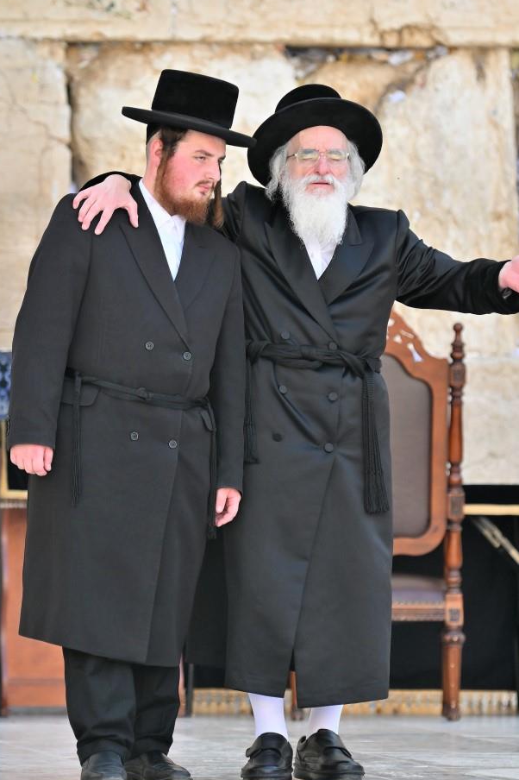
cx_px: 282
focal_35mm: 272
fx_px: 5886
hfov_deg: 5.0
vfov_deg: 7.6
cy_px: 400
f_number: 2.8
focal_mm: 160
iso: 80
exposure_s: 1/640
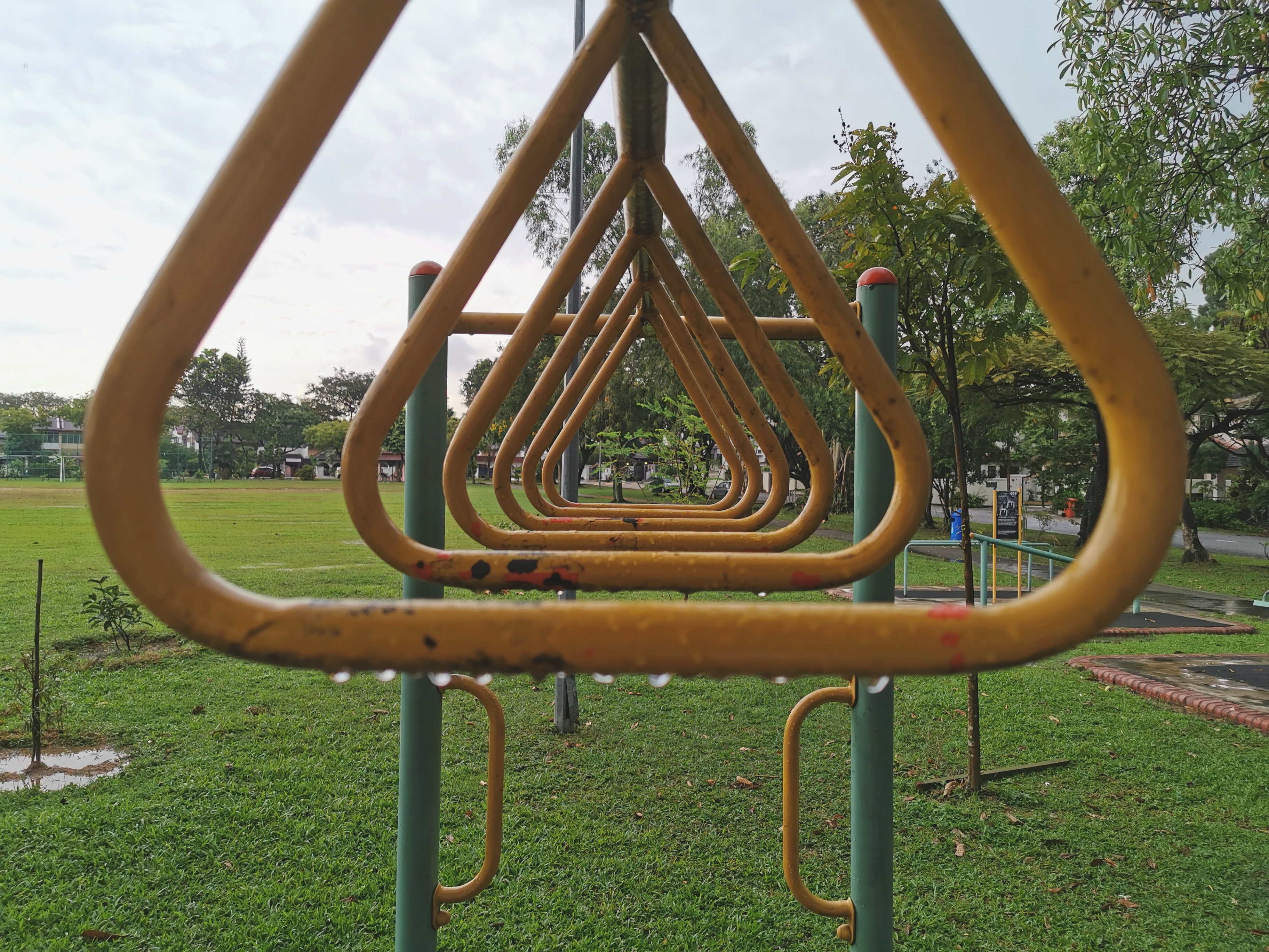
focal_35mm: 27
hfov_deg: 65.3
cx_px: 634
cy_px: 476
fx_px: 990
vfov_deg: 51.4
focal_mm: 5.56
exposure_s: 1/586
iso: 50
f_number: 1.6
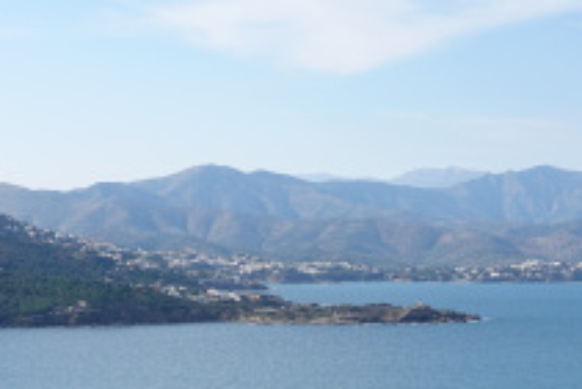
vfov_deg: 12.4
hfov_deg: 18.7
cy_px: 423
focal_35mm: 109
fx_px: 1763
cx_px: 317
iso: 125
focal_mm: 17.19
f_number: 5.6
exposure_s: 1/400
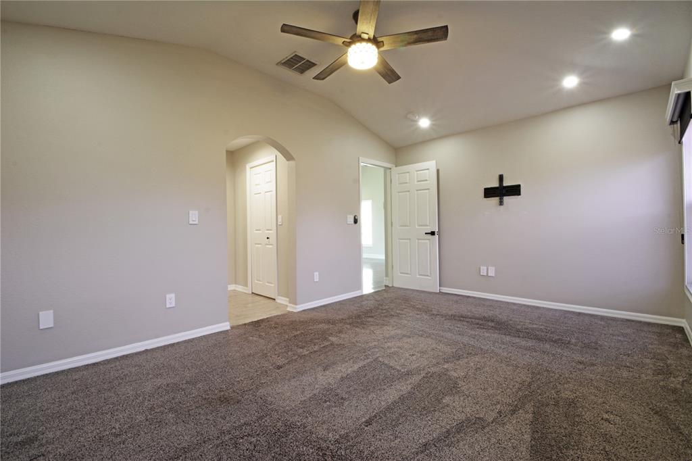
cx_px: 346
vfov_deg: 77.3
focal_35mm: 15
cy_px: 230
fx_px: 288
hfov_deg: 100.4
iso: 160
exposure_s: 1.3
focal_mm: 10
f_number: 16
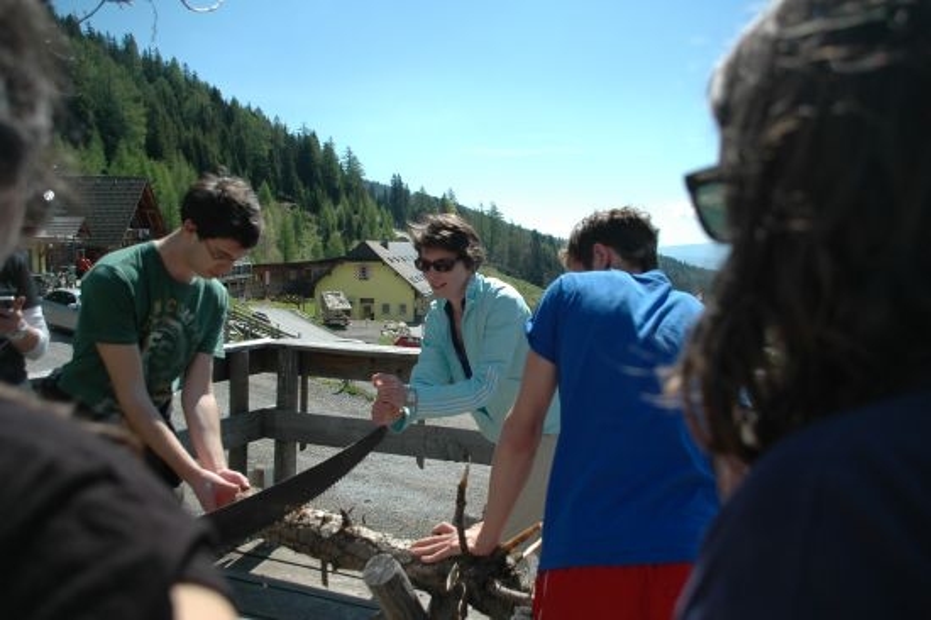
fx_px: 814
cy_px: 310
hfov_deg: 59.5
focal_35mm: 32
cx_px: 466
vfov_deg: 41.7
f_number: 4
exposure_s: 1/1600
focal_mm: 21
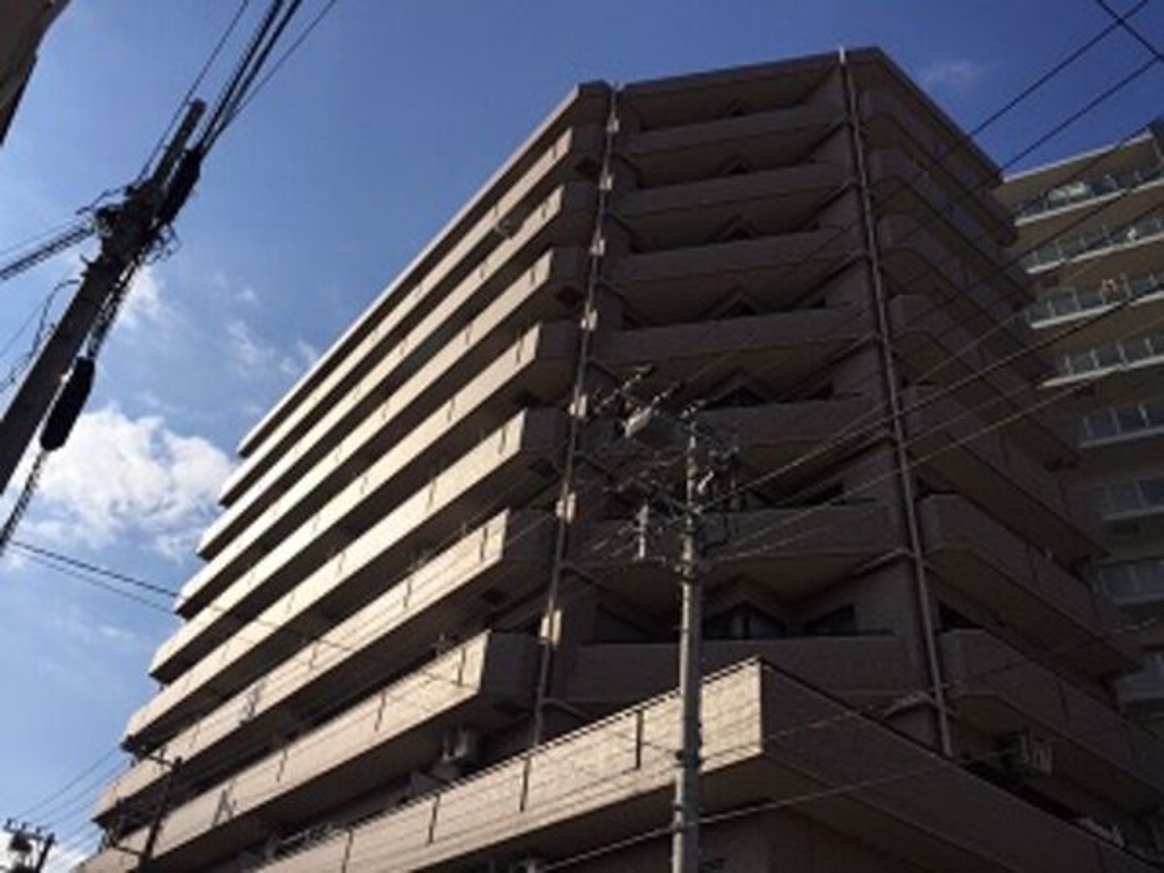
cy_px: 436
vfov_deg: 48.2
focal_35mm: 29
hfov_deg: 61.7
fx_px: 975
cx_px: 582
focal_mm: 4.15
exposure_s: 1/3968
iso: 32
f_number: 2.2
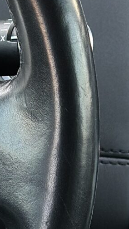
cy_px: 102
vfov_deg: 8.1
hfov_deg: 4.3
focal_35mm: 265
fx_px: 1612
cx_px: -354
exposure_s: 1/82
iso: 125
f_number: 1.78
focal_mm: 6.86
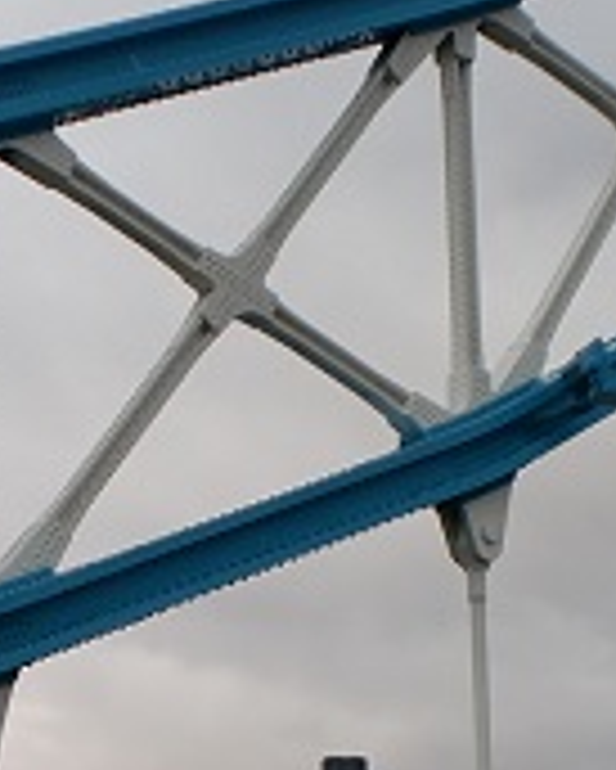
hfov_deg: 20.1
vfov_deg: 25.0
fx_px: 1730
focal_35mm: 76
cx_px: 391
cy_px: 480
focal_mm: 6.3
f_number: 3.1
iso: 64
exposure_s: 1/500
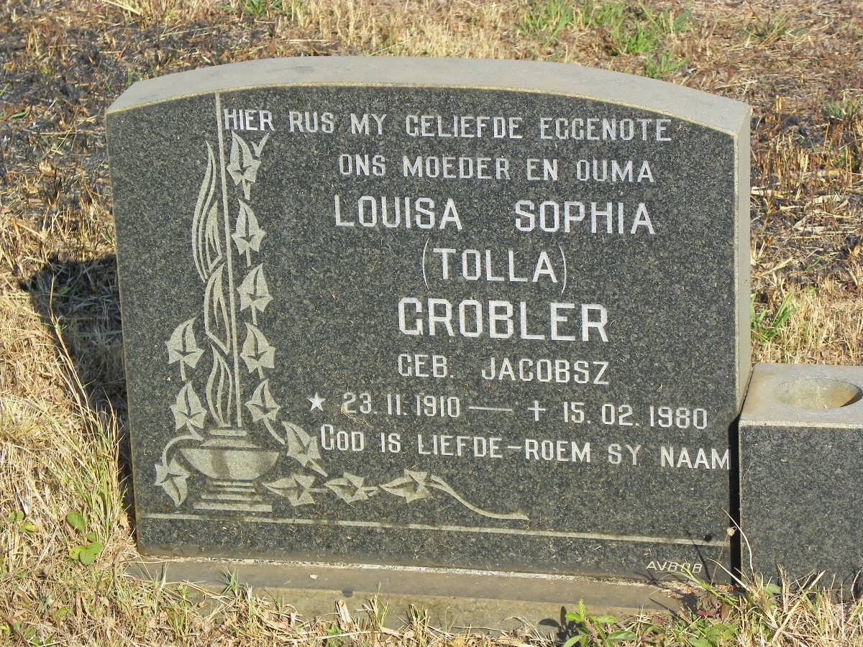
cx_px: 432
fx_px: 3216
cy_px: 324
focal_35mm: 129
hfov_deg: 15.3
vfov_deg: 11.5
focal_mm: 23
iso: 64
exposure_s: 1/320
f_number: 4.5
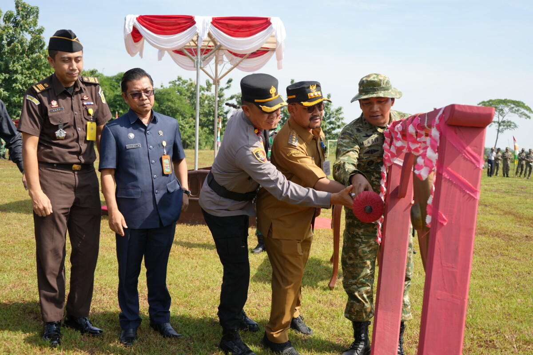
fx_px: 518
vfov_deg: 37.9
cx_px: 266
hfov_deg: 54.4
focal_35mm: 35
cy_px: 178
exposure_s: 1/500
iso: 100
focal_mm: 35
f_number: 4.5
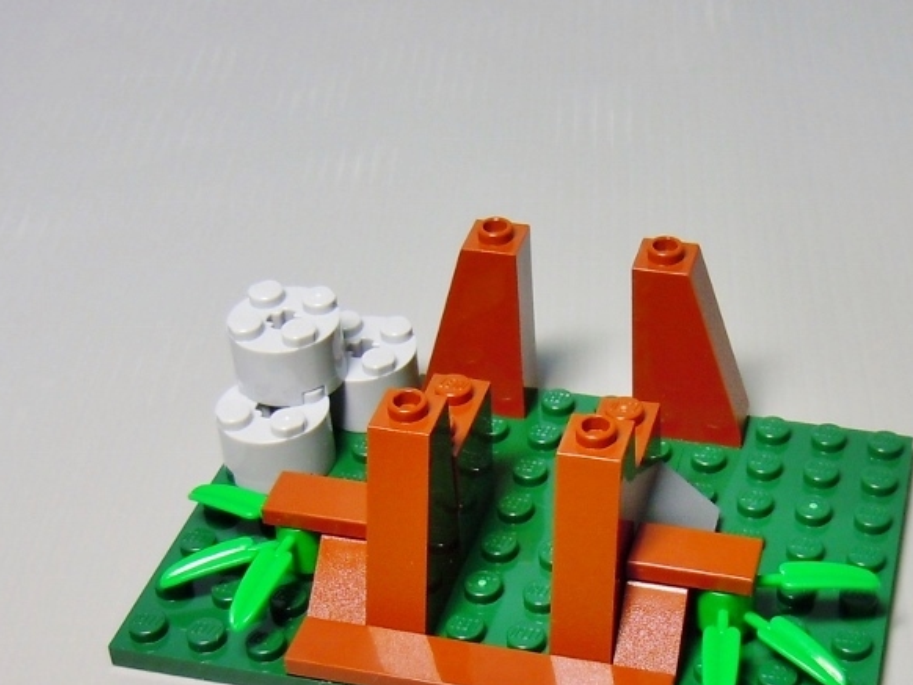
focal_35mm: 44
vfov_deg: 32.7
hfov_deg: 42.8
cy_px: 450
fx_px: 1161
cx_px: 530
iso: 100
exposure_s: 1/13
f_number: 3.5
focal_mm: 5.4
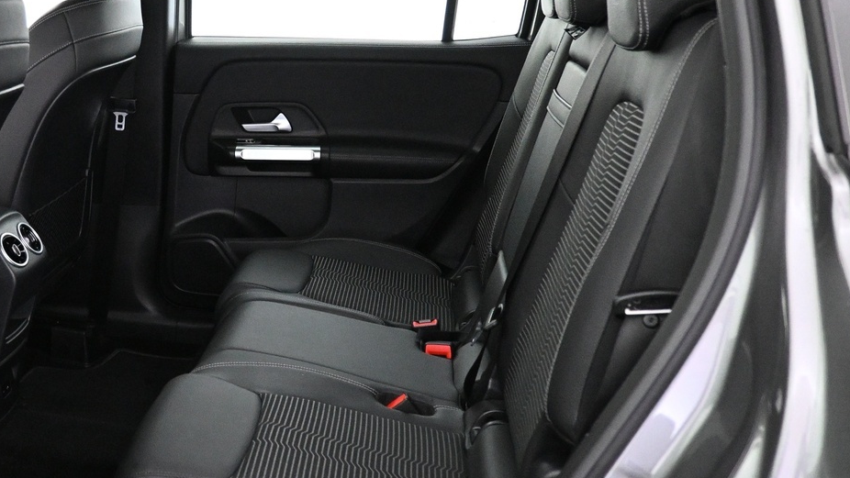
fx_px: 992
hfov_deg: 44.7
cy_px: 174
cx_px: 203
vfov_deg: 27.0
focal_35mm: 44
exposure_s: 1/30
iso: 4000
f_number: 3.5
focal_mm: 16
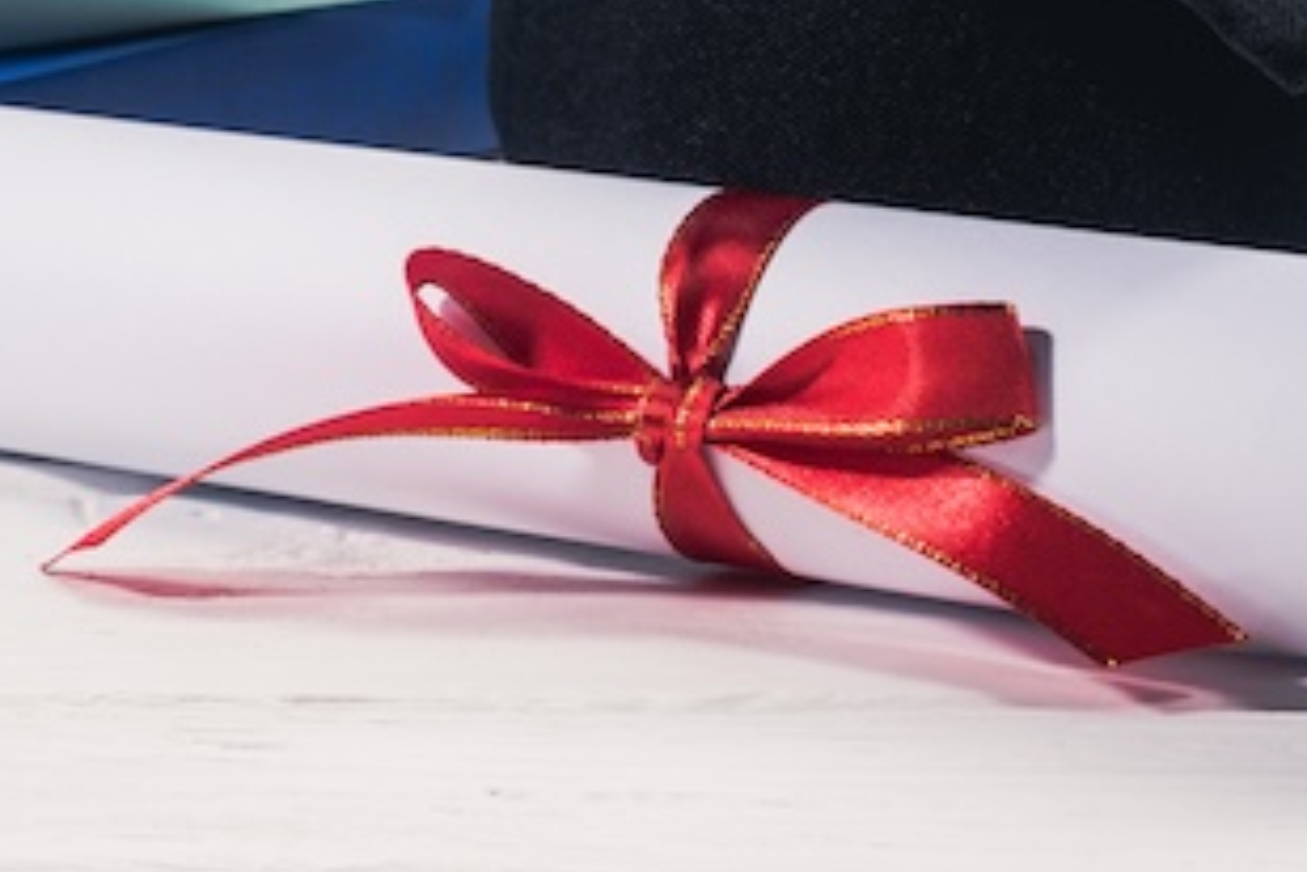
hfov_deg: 13.2
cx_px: 186
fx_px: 5591
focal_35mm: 154
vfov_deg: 8.4
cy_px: -978
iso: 160
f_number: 9
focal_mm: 35
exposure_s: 1/200
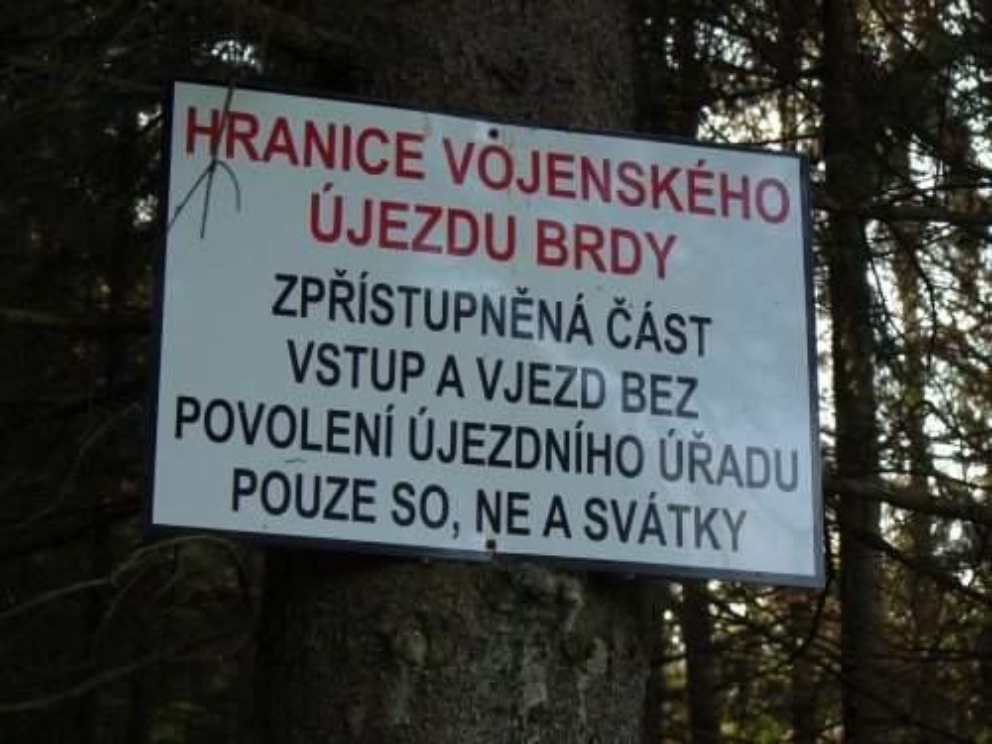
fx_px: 2980
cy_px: 372
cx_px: 496
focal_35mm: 104
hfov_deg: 18.9
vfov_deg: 14.2
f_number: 4
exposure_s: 1/80
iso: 80
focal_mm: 17.3
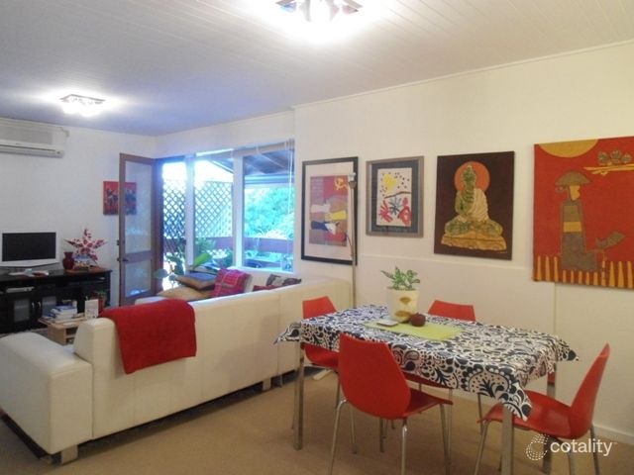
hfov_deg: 67.3
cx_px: 317
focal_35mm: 26
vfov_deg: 53.1
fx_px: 476
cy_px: 238
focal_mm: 4.7
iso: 400
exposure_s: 1/30
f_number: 2.8
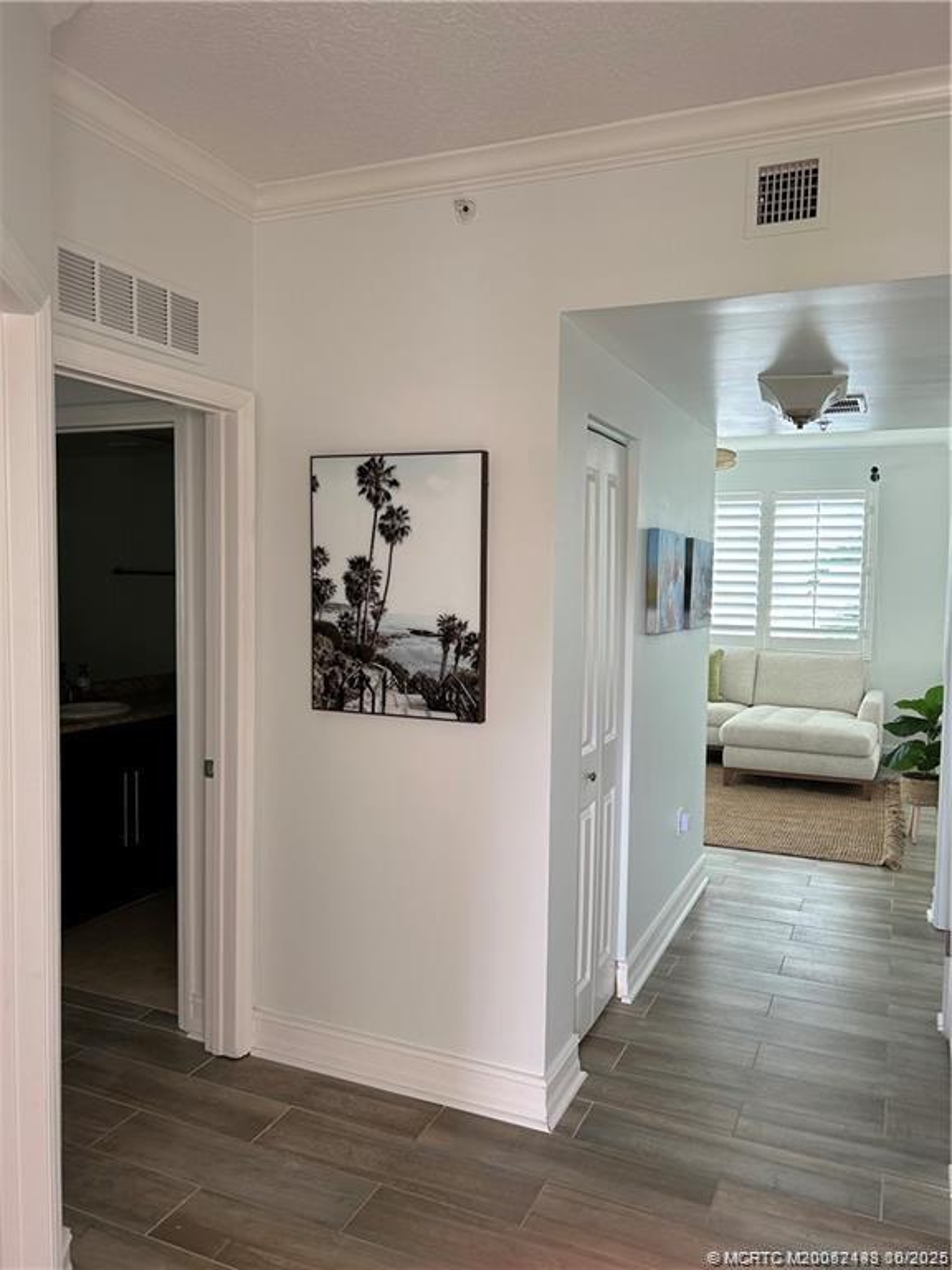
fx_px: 953
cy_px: 635
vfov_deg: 67.3
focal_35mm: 26
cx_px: 476
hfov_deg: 53.1
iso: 80
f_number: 1.5
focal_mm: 5.7
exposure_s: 1/121
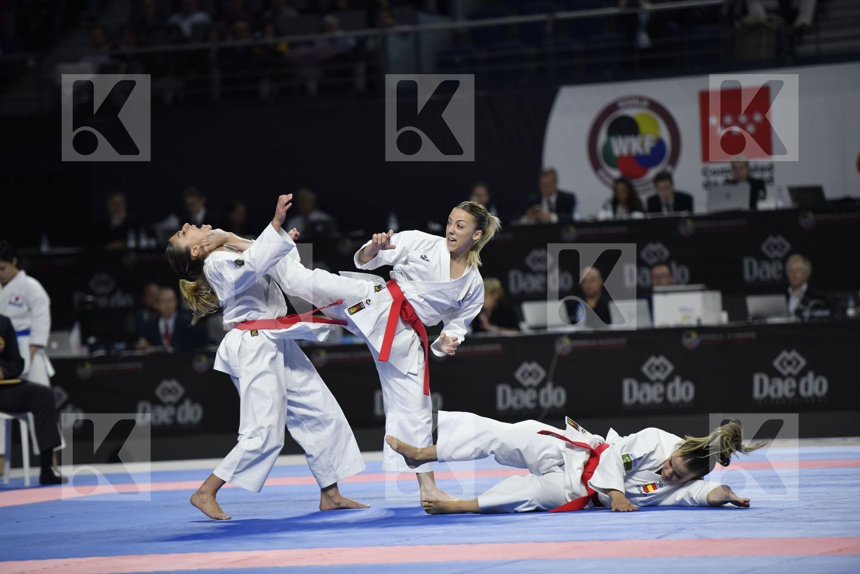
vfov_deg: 7.8
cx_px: 430
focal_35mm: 175
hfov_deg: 11.7
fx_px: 4180
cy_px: 287
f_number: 2.8
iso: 800
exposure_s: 1/800
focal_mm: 175
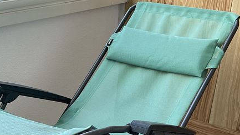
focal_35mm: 73
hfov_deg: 28.5
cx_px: 58
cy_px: 164
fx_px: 464
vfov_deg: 15.8
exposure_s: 1/120
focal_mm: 3
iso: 50
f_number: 1.8
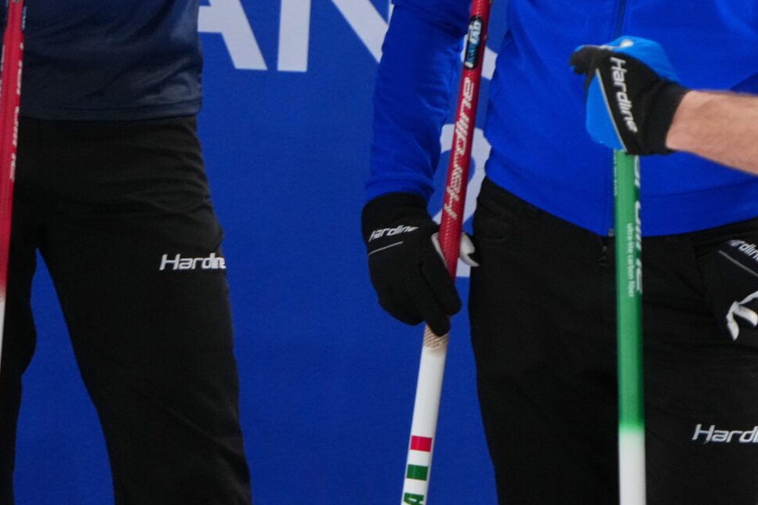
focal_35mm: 1589
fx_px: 33460
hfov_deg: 1.3
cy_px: -103
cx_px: 332
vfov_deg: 0.9
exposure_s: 1/800
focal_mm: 600
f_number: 6.3
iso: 3200
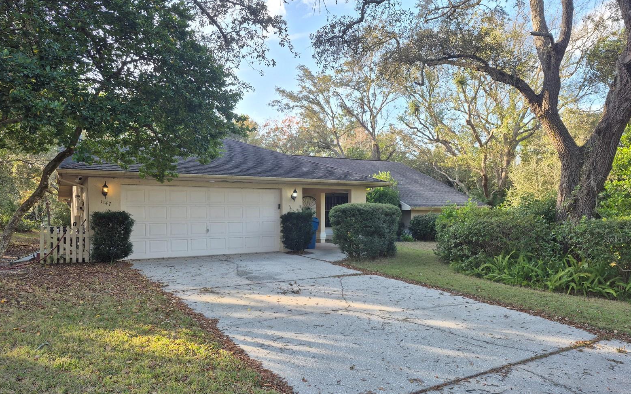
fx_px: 430
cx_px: 318
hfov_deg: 72.5
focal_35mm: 25
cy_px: 239
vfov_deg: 48.9
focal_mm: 5.4
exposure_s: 1/253
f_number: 1.8
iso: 25
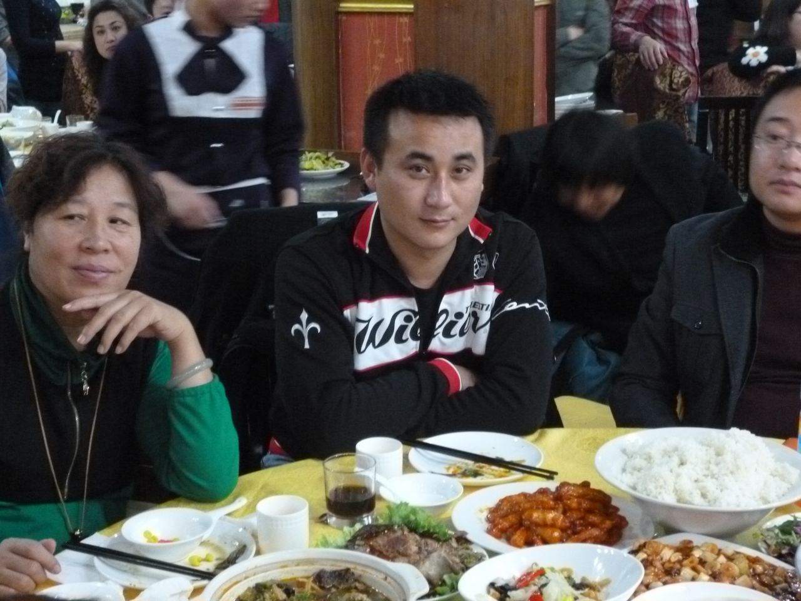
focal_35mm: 56
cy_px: 300
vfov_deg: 26.1
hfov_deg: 34.3
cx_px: 400
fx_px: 1296
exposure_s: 1/10
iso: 1000
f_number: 4.4
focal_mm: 10
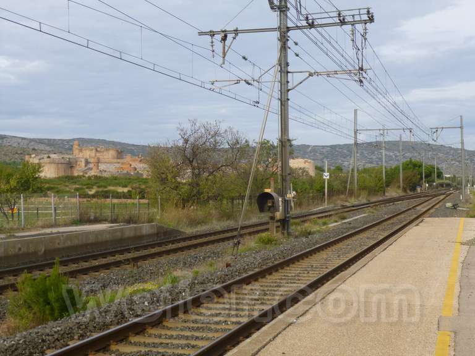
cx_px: 238
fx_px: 755
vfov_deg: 26.6
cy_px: 178
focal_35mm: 55
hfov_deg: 34.9
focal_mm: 9.9
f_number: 4.2
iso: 100
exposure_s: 1/400
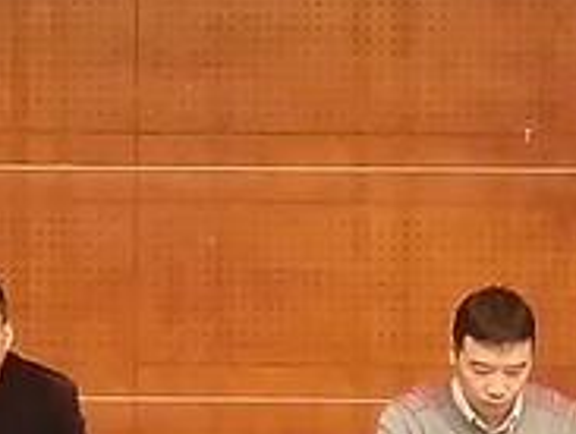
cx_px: -318
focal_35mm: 360
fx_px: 6002
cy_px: -94
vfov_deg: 4.1
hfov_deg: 5.4
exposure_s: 1/33
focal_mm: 4.35
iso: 347
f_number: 1.8
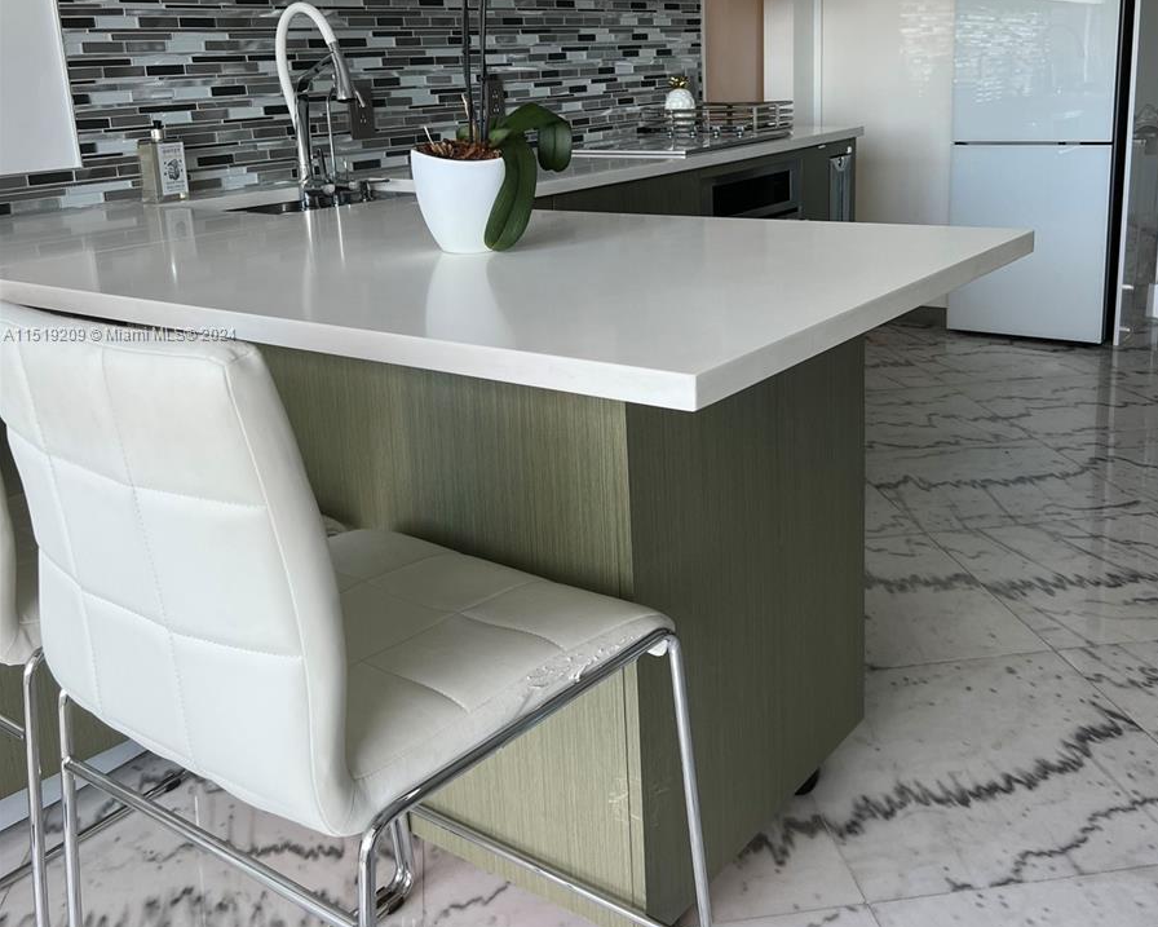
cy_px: 335
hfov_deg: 52.8
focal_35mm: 34
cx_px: 580
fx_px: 1165
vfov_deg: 43.0
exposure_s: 1/121
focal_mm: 5.7
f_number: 1.5
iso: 80
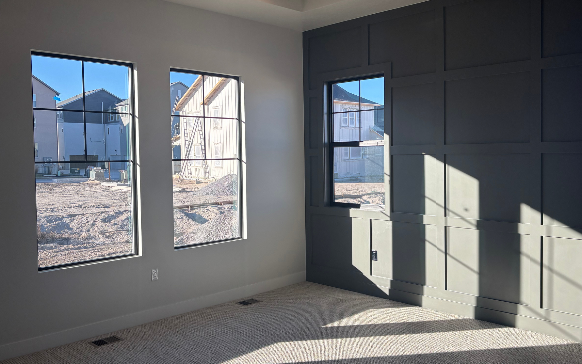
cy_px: 176
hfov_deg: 57.9
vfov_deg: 38.3
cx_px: 332
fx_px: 523
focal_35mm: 33
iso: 50
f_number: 1.6
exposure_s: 1/584
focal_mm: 5.96
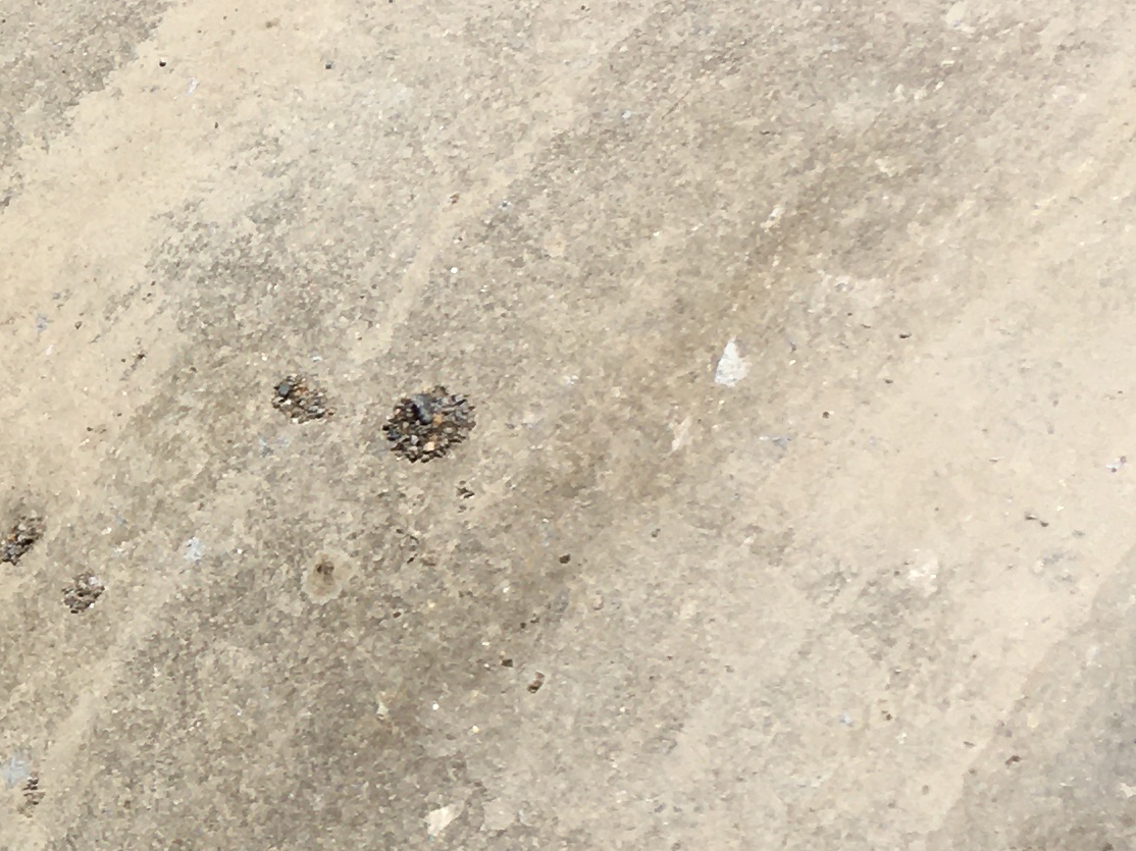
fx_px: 3445
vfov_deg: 14.1
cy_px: 520
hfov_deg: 17.5
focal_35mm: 105
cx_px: -379
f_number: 2.2
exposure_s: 1/3497
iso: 25
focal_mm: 4.15
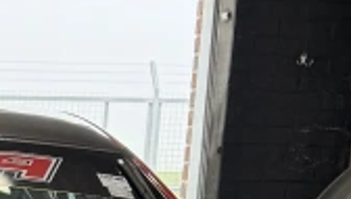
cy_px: 504
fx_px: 1547
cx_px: -142
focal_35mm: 166
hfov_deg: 12.4
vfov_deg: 6.9
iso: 64
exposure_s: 1/121
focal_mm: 6.76
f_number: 1.78
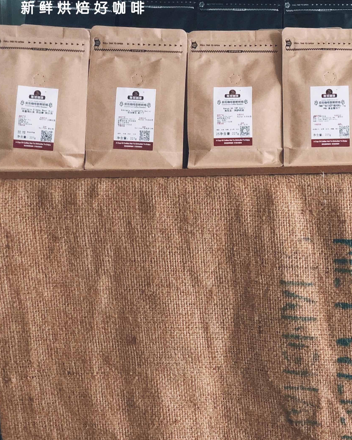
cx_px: 402
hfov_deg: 15.2
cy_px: 201
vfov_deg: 19.6
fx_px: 1276
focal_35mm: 98
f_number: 2.4
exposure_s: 1/33
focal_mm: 6
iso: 100
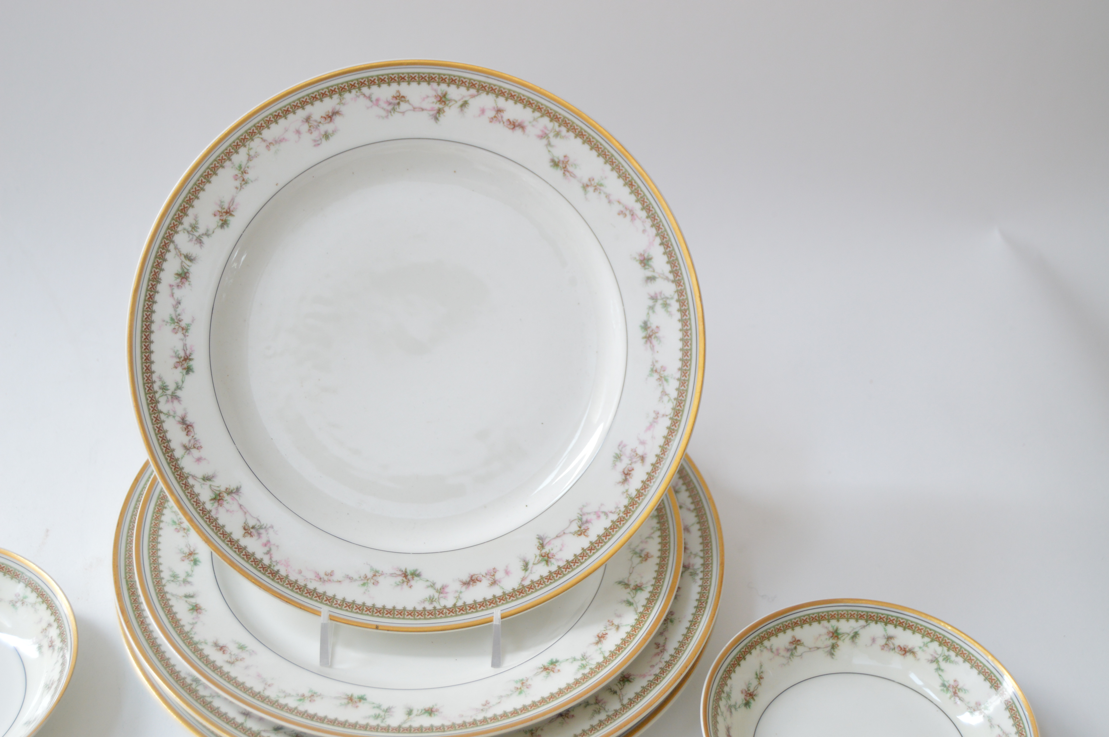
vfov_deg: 23.7
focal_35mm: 57
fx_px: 1754
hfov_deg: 35.1
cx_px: 554
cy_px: 368
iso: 560
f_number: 4.8
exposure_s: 1/60
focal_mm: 38
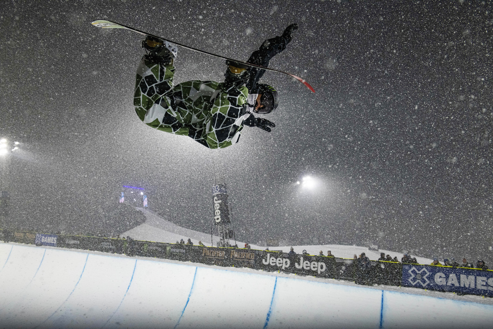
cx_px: 246
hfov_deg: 54.4
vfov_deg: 37.9
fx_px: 479
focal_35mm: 35
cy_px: 164
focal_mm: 35
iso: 2000
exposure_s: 1/1000
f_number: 5.6
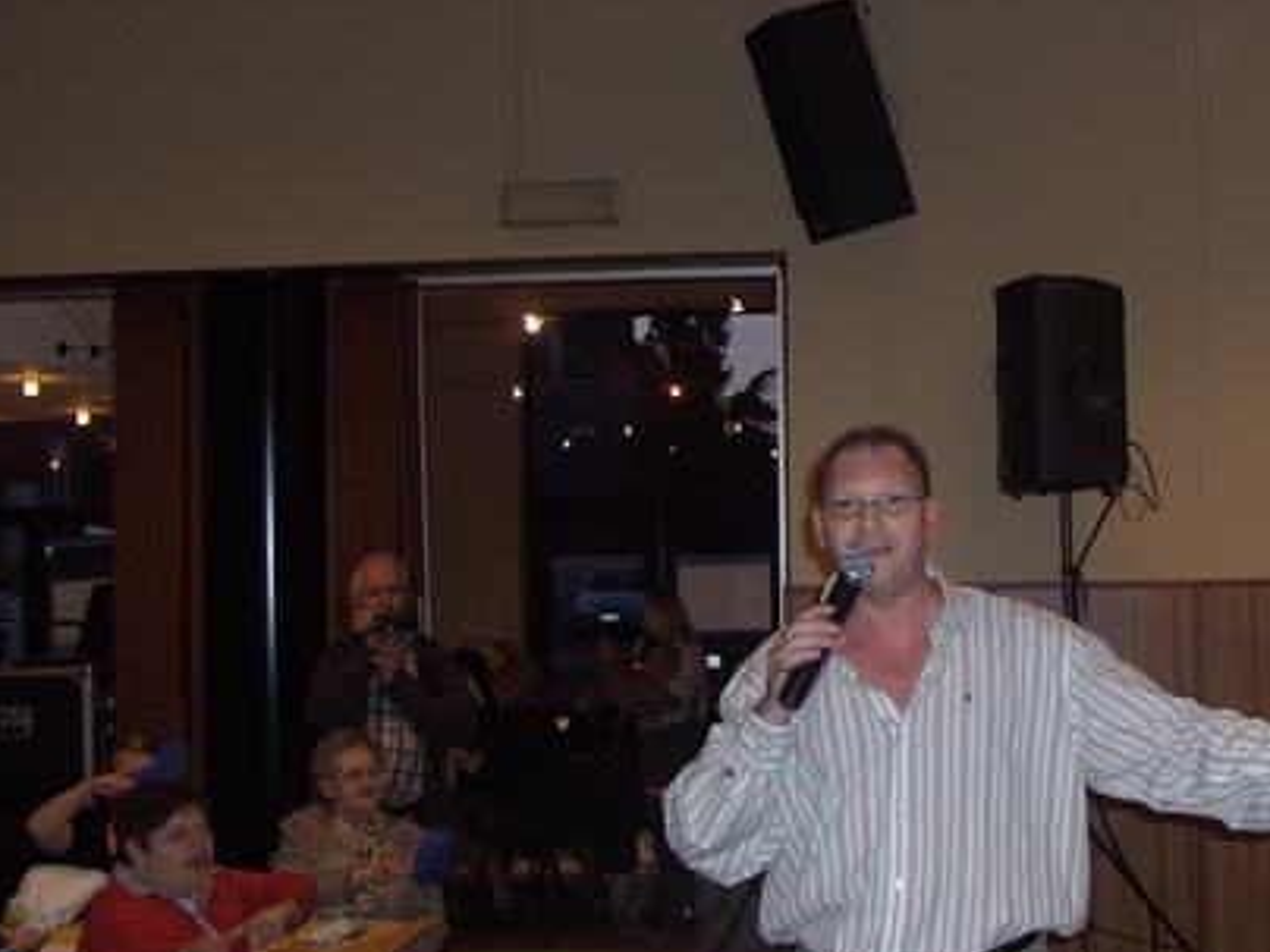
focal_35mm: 55
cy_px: 449
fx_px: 2018
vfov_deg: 26.6
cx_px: 908
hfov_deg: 34.4
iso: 100
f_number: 2.8
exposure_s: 1/50
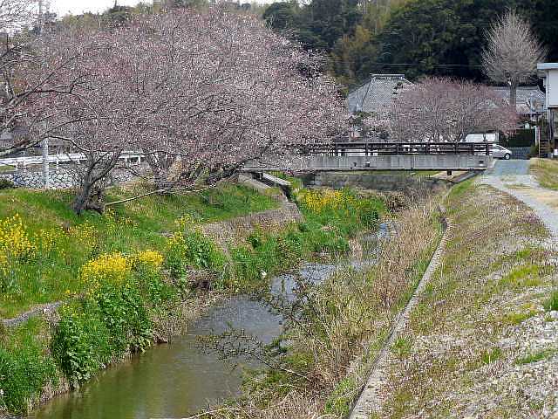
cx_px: 279
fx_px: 1918
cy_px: 210
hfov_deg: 16.6
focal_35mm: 119
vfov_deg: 12.5
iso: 125
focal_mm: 21.5
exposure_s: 1/160
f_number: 4.8
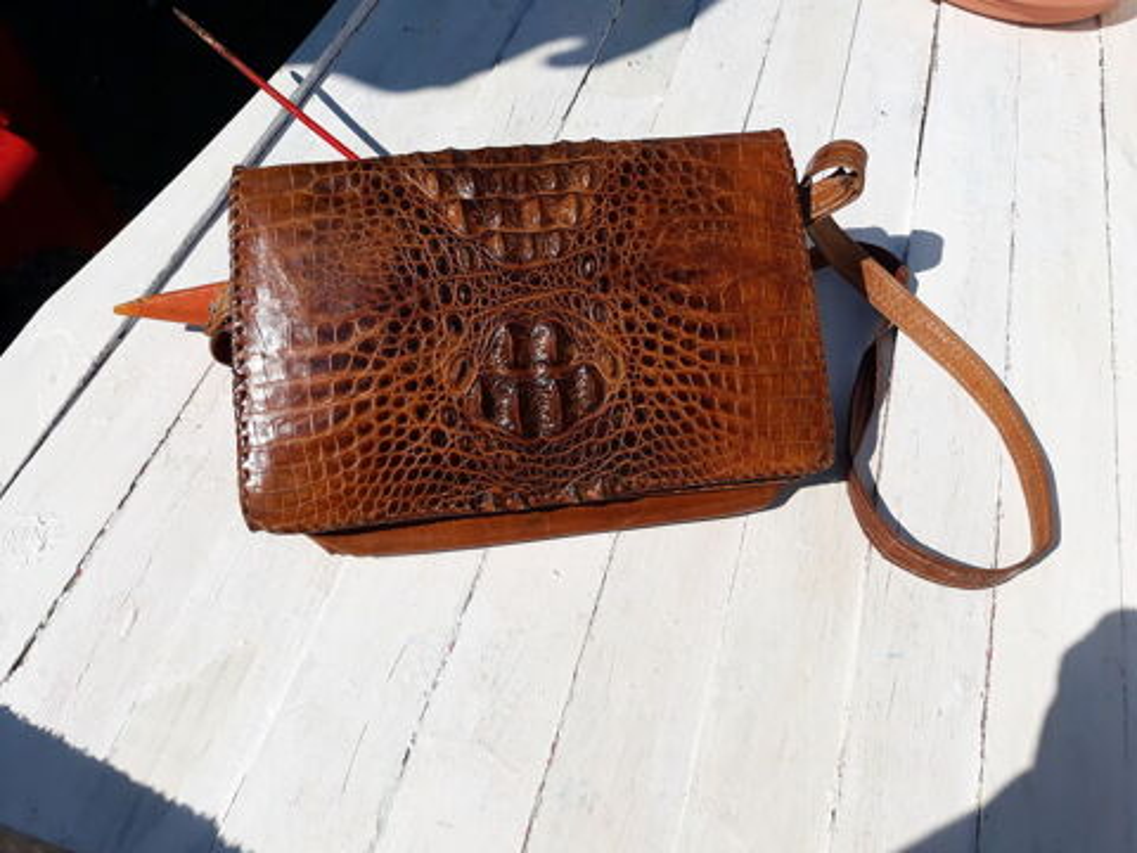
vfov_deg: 51.4
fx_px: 887
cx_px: 568
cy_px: 426
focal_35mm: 27
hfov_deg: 65.3
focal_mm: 3.71
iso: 40
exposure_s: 1/3636
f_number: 1.7
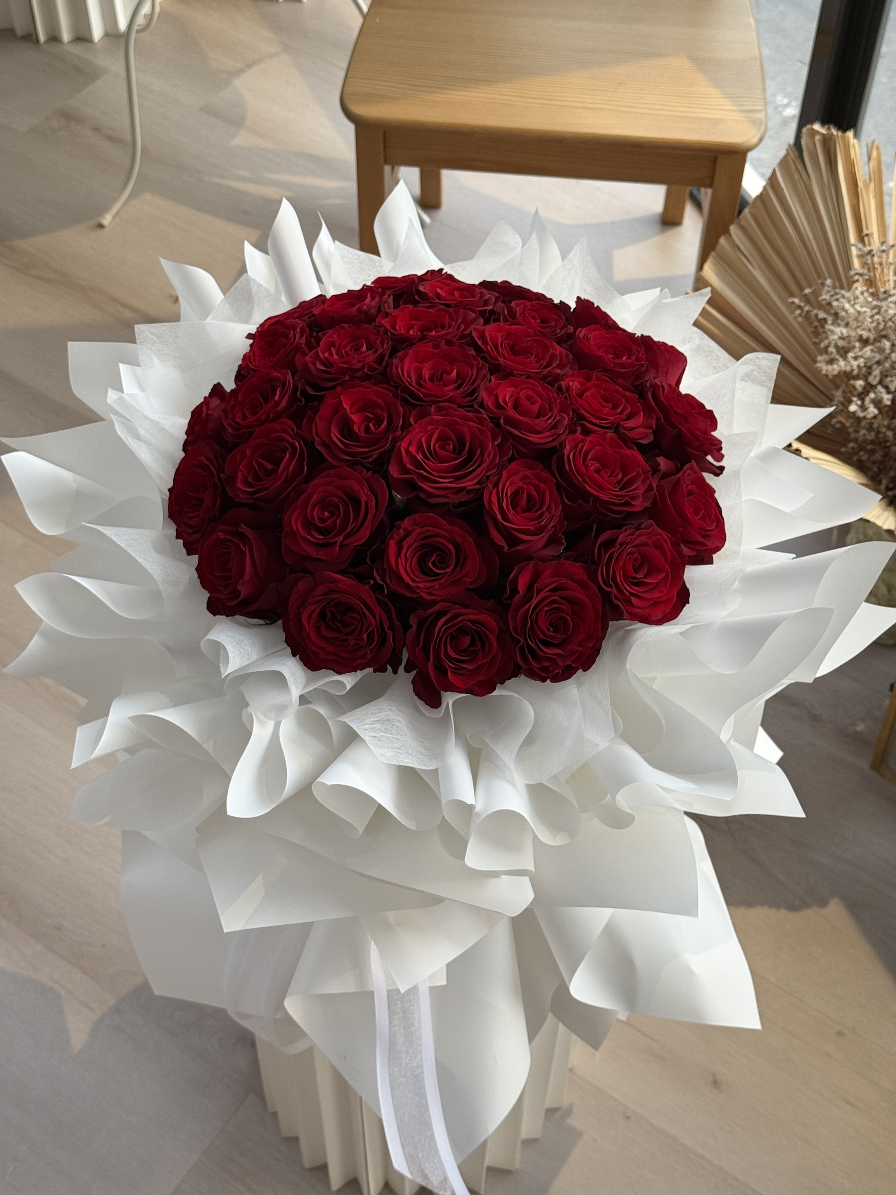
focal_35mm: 48
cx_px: 448
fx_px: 1657
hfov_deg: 30.3
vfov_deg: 39.7
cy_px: 598
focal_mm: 6.76
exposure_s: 1/60
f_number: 1.78
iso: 100
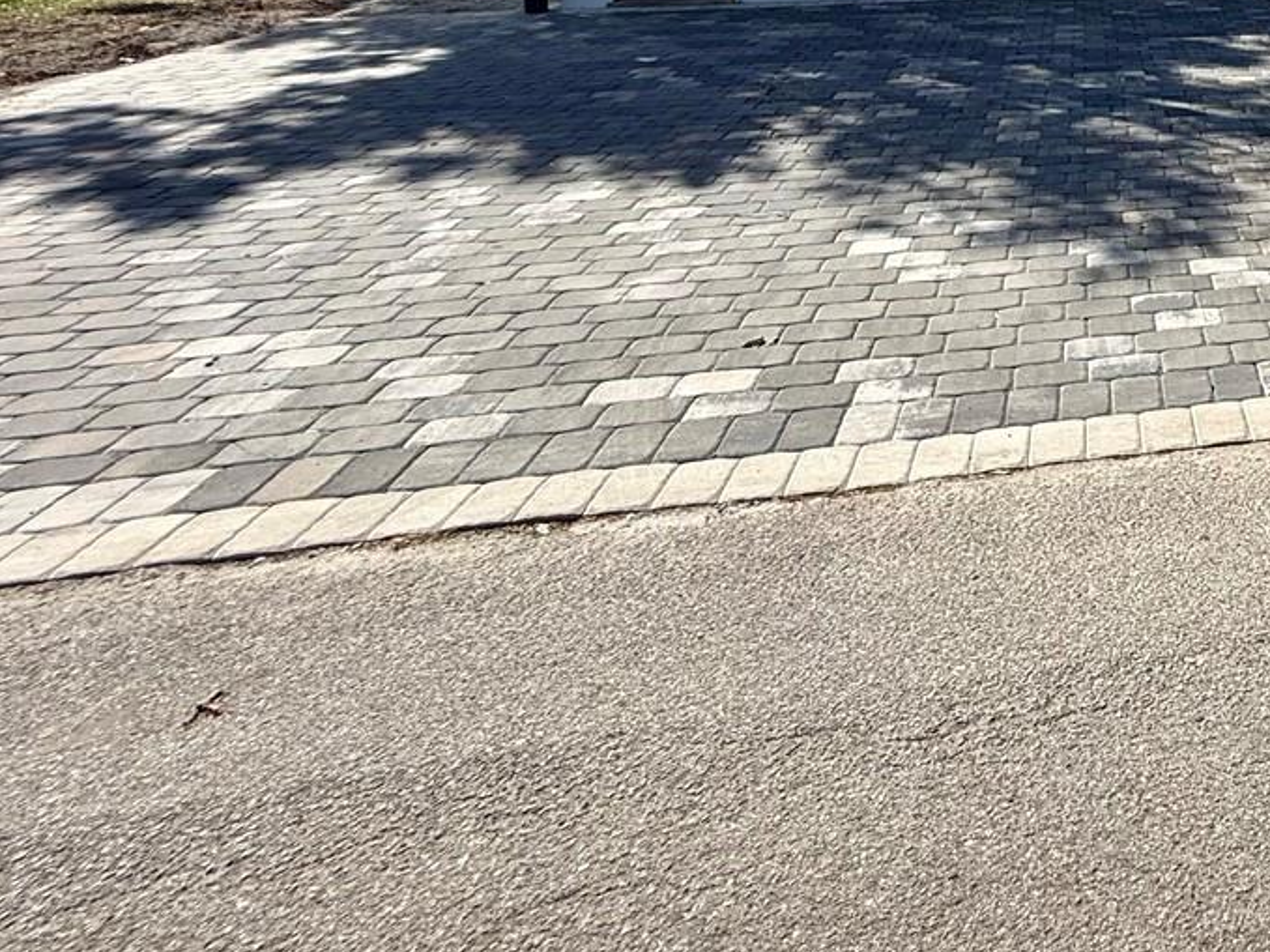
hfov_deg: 42.9
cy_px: -69
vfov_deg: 36.9
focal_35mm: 33
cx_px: 1403
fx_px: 1210
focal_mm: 2.22
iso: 50
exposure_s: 1/2165
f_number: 2.2
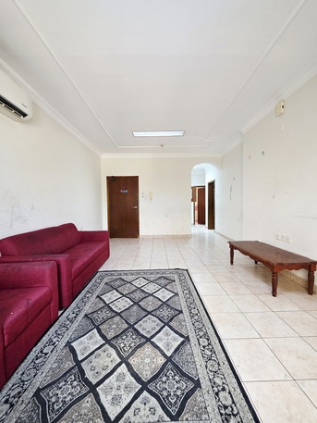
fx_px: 159
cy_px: 212
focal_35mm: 13
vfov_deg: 106.2
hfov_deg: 89.9
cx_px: 158
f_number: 1.9
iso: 320
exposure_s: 1/101
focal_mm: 2.2
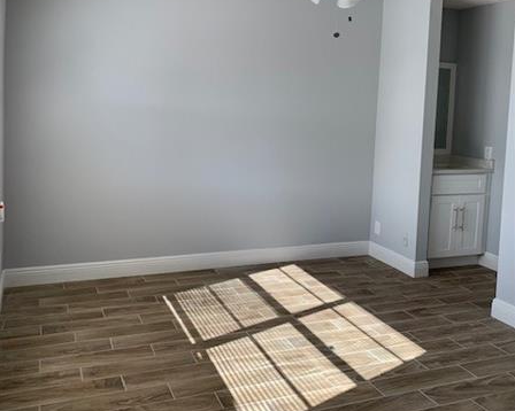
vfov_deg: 42.9
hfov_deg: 52.9
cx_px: 258
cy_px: 145
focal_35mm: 34
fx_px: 518
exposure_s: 1/260
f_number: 1.8
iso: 25
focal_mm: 4.25
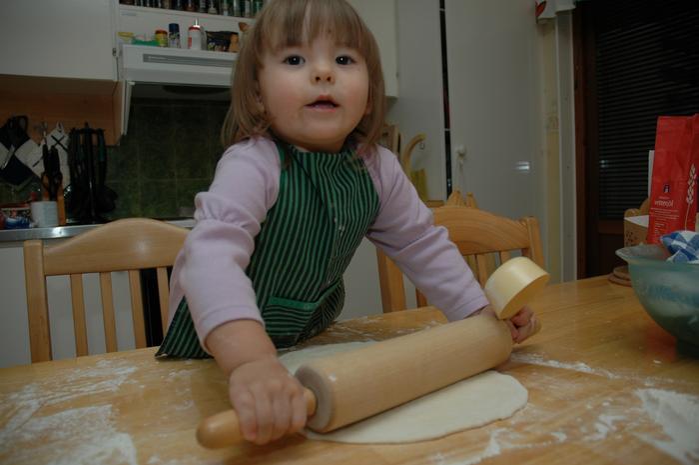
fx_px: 524
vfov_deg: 47.8
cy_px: 232
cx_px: 350
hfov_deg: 67.4
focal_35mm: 27
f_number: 4
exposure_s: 1/60
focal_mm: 18
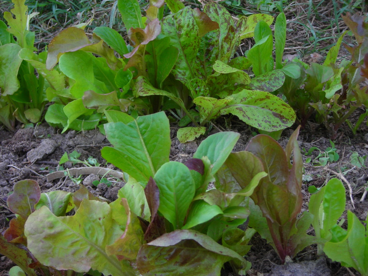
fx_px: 585
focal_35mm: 55
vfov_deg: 26.6
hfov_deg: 34.9
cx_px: 184
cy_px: 138
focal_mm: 9.1
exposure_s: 1/29.5
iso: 50
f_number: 3.6
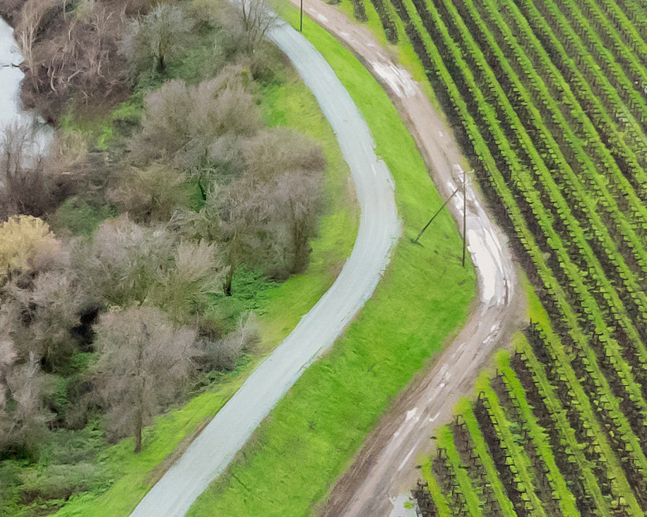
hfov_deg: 14.3
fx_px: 2566
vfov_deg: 11.5
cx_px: 182
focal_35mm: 134
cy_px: 332
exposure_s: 1/1000
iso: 800
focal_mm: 12.29
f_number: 5
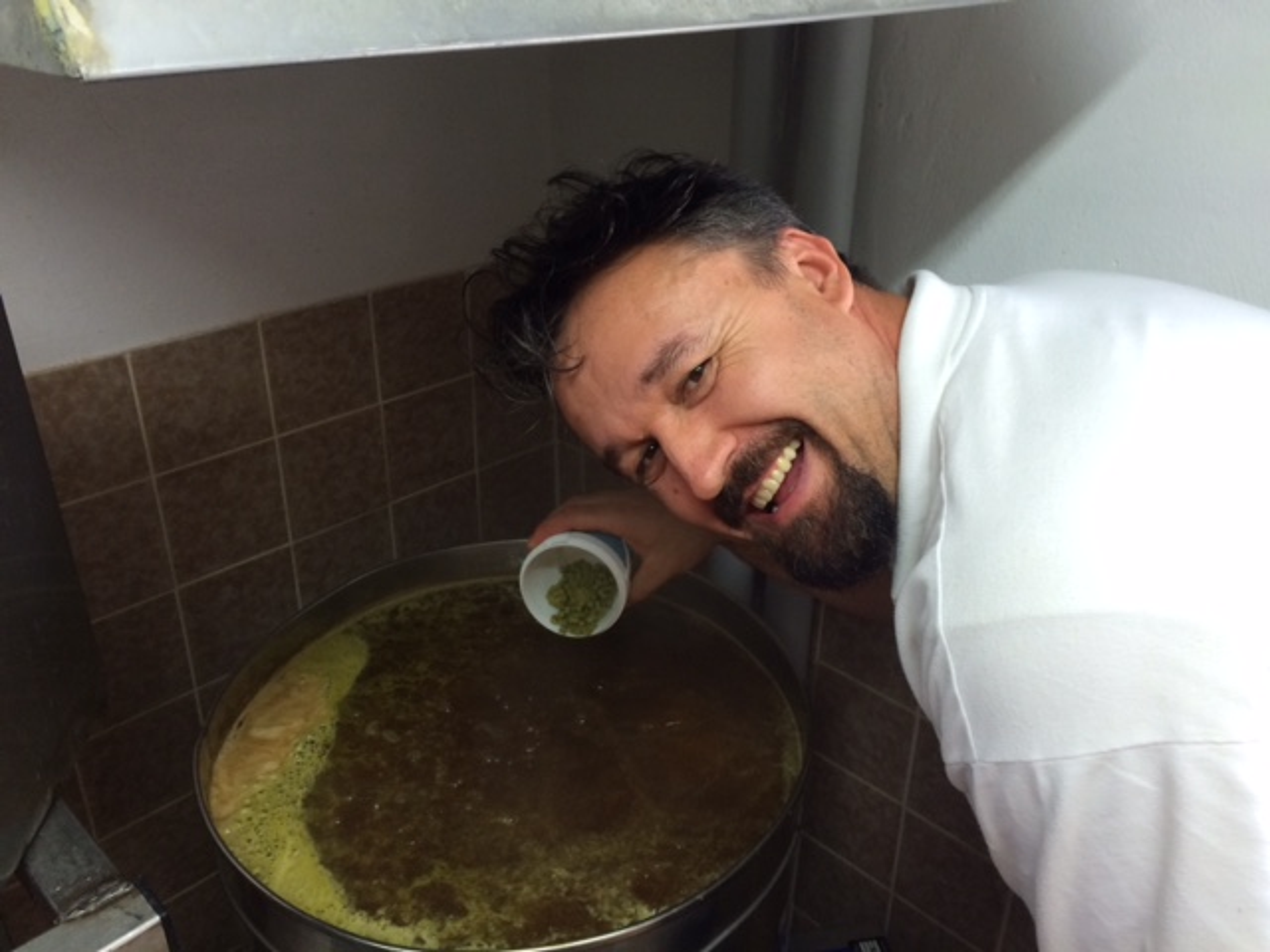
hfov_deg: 61.7
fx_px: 1064
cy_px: 476
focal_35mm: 29
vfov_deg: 48.2
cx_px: 635
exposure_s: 1/33
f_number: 2.2
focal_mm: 4.15
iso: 64
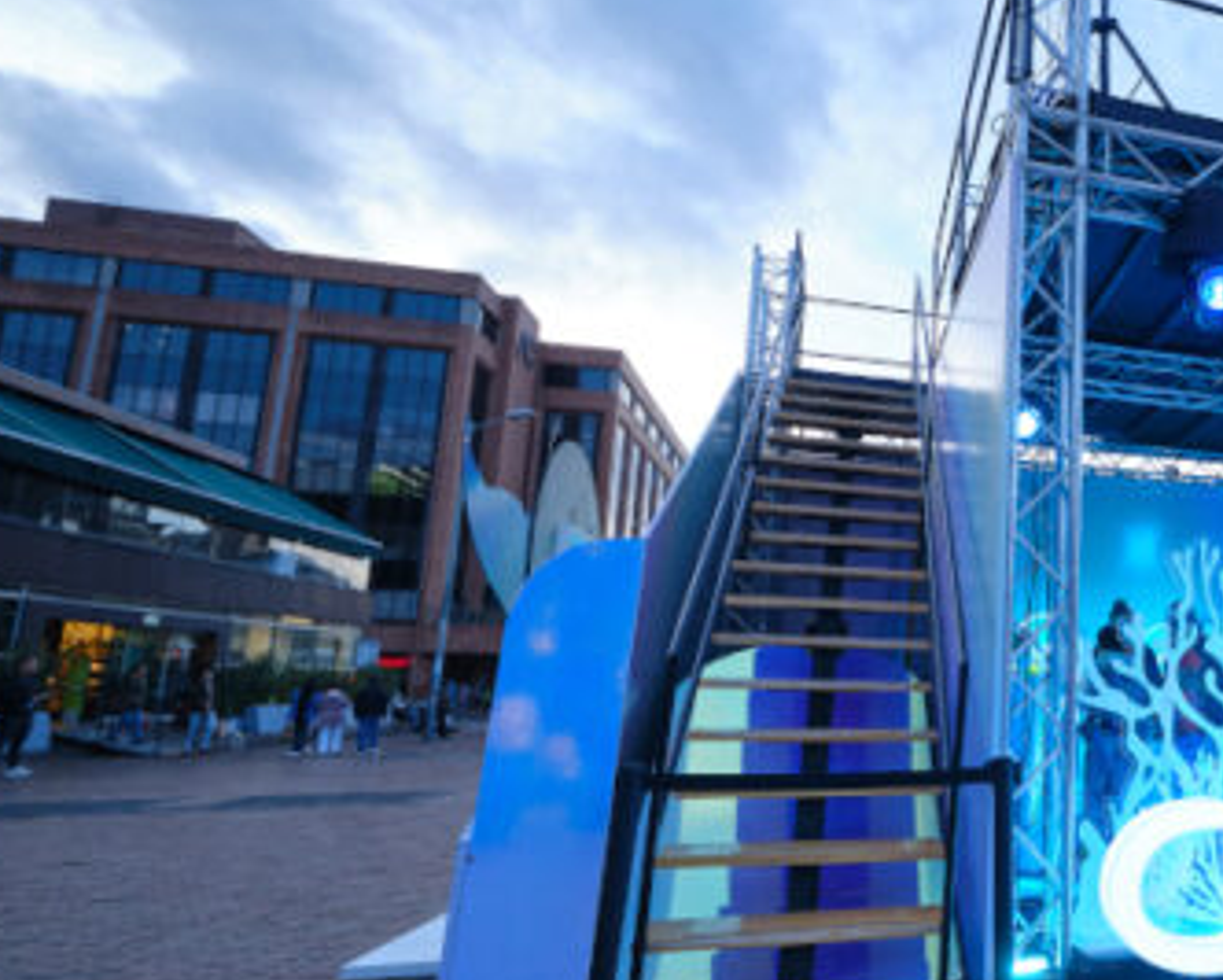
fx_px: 905
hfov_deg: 55.6
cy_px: 512
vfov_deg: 56.8
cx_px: 1170
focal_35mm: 25
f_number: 2.8
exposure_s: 1/125
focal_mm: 8.4
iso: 250
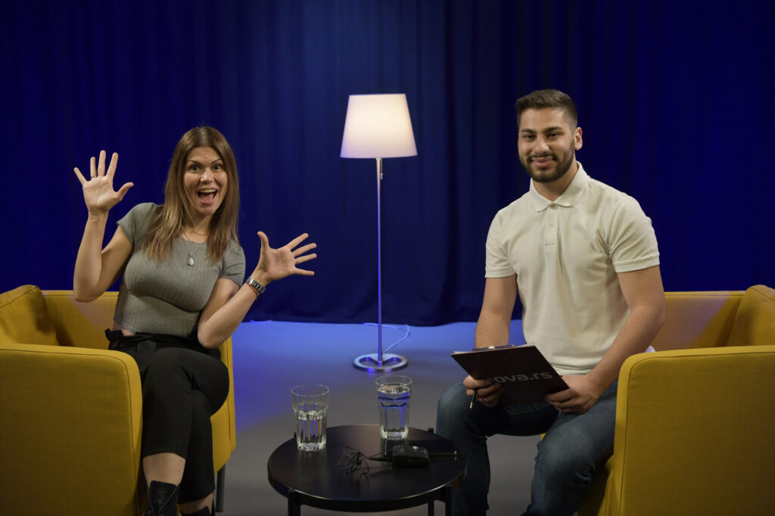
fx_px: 861
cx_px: 388
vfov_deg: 33.4
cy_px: 258
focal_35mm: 40
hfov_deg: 48.5
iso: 1250
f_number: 4
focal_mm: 40
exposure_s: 1/125
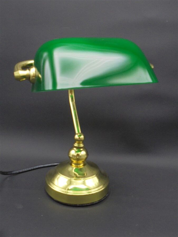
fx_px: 295
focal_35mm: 43
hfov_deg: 33.6
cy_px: 118
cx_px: 89
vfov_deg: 43.9
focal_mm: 7.8
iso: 250
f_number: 4.5
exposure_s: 1/30
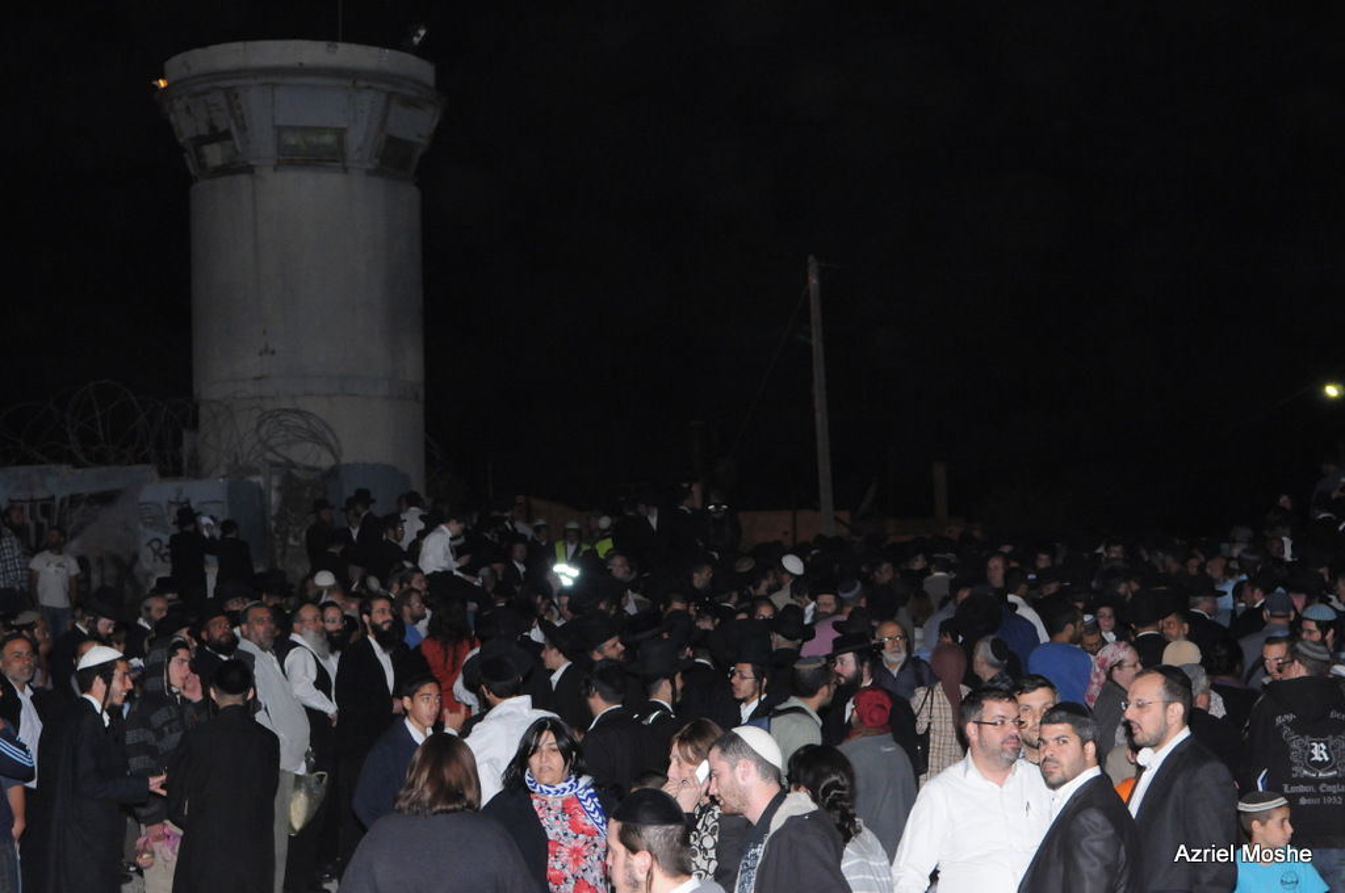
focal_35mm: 68
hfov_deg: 29.9
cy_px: 446
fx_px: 2519
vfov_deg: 20.1
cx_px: 672
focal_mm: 45
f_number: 5
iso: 1600
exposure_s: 1/60
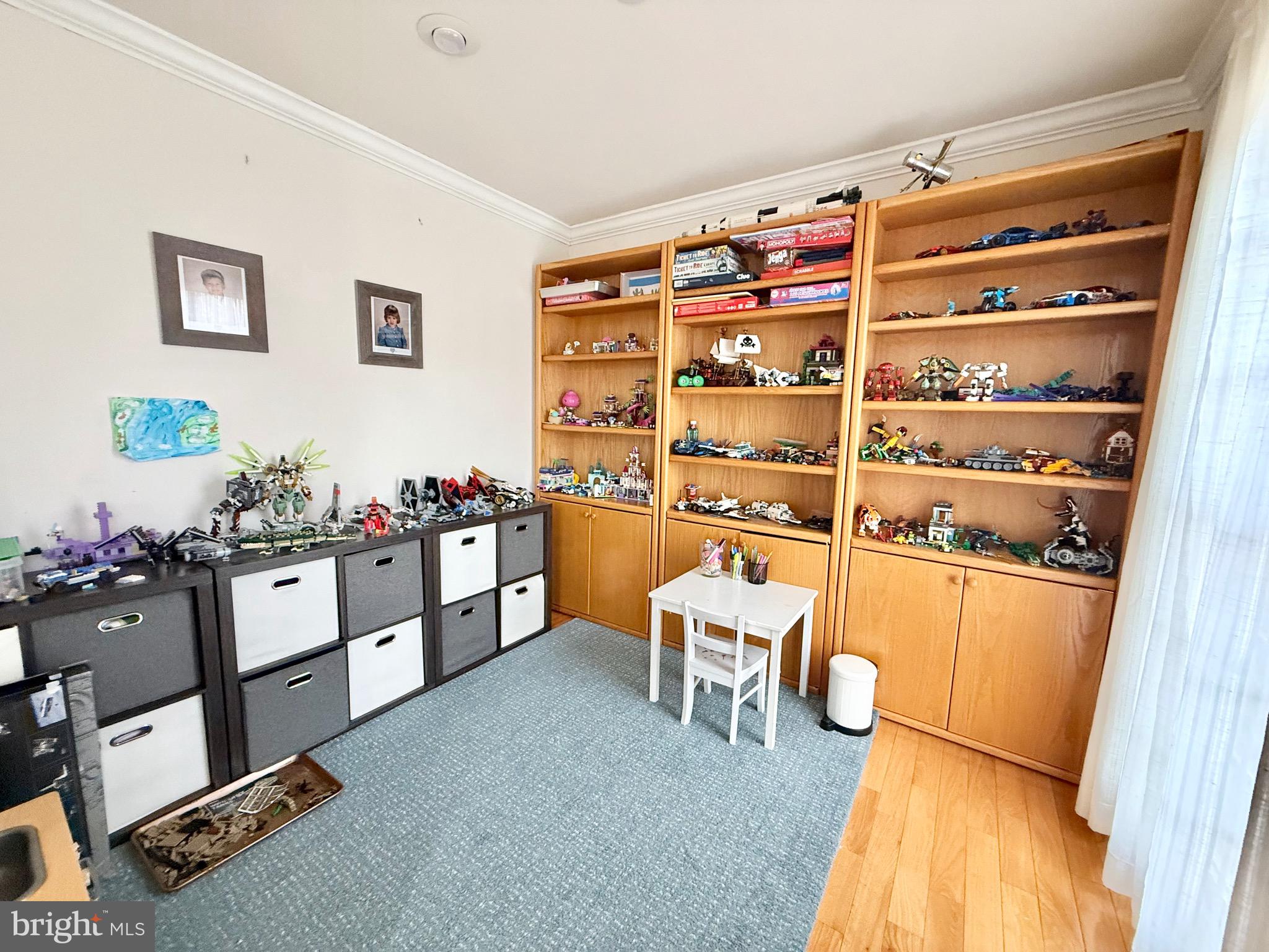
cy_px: 476
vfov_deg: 85.7
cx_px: 634
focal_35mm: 14
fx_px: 513
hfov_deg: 102.1
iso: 500
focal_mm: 2.22
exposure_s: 1/60
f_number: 2.2
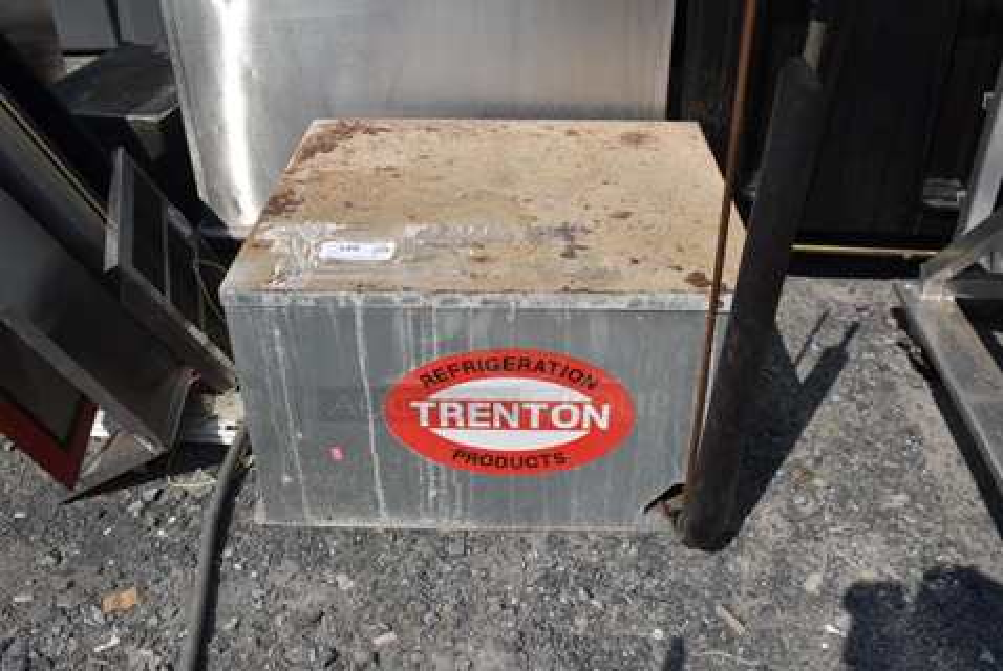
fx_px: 921
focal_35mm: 33
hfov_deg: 57.2
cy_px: 336
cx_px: 502
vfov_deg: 40.1
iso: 100
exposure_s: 1/500
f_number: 8
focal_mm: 22
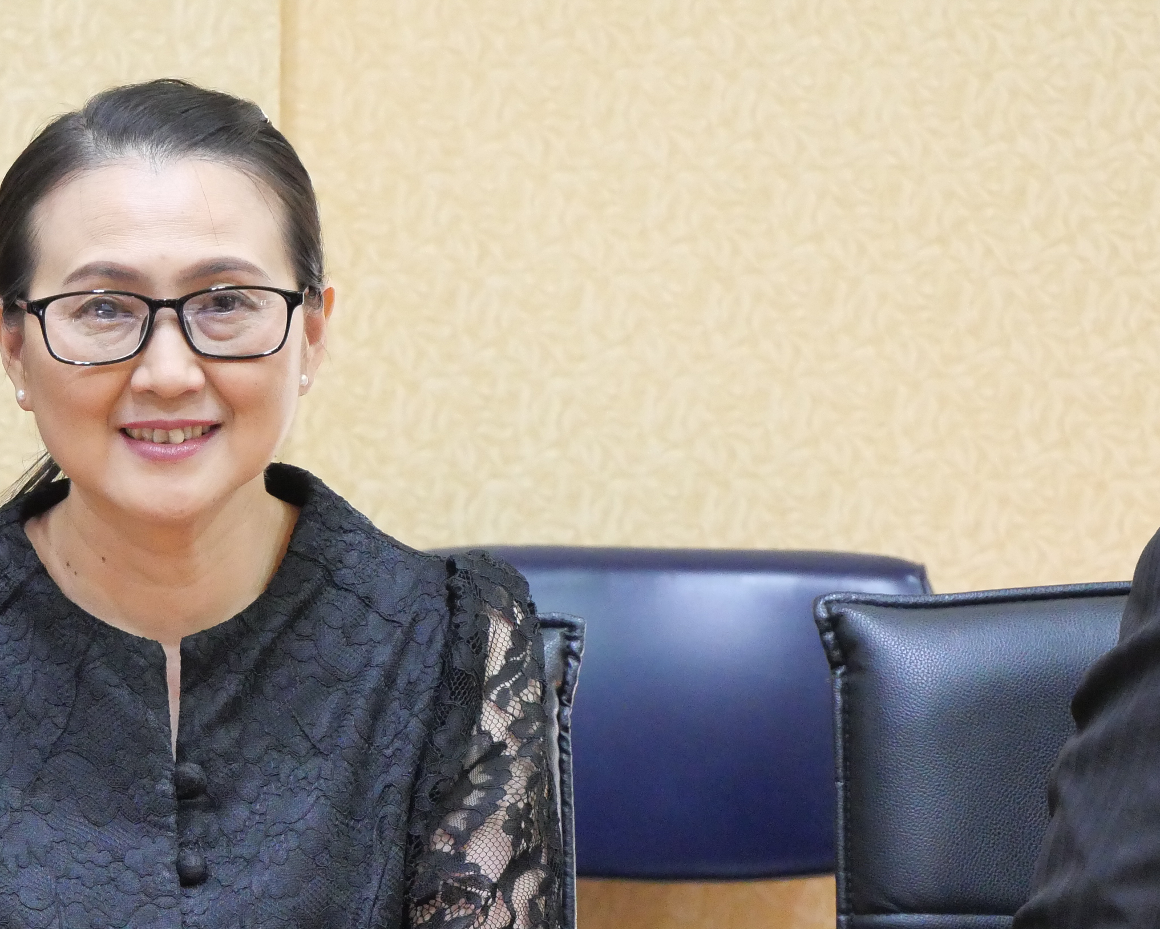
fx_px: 5356
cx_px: 187
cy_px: 590
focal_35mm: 156
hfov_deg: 12.3
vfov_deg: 9.9
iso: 3200
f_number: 5.6
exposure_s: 1/20
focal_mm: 44
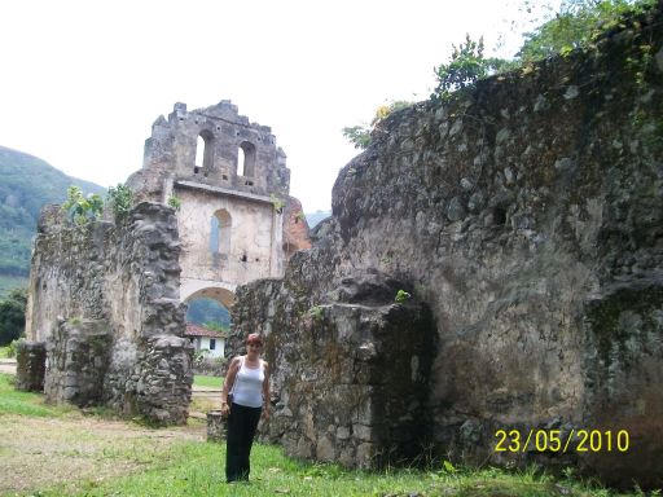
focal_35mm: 36
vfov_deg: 39.7
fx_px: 690
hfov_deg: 51.4
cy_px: 248
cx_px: 332
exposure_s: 1/500
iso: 80
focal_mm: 6
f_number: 2.7
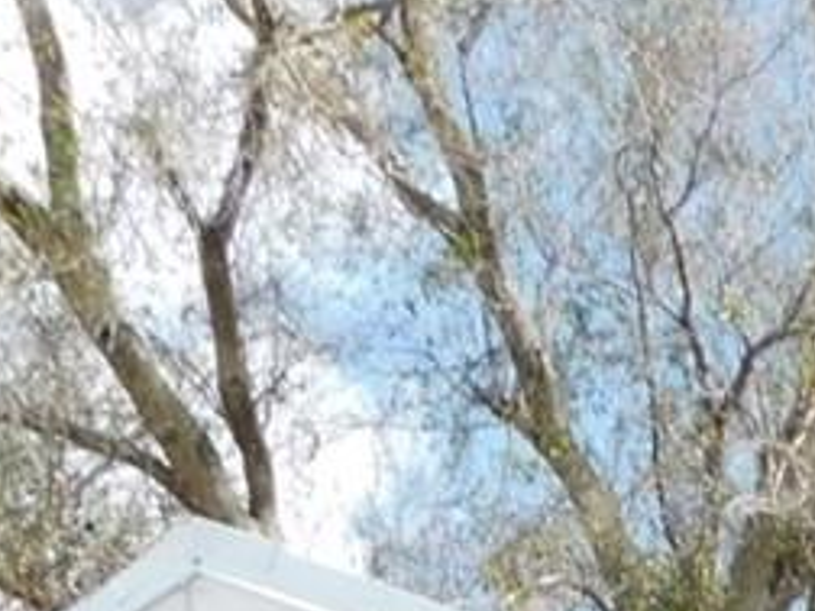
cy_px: 1914
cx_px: 1345
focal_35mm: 146
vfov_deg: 8.4
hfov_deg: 12.6
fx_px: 3437
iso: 125
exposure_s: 1/800
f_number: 3
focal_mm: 4
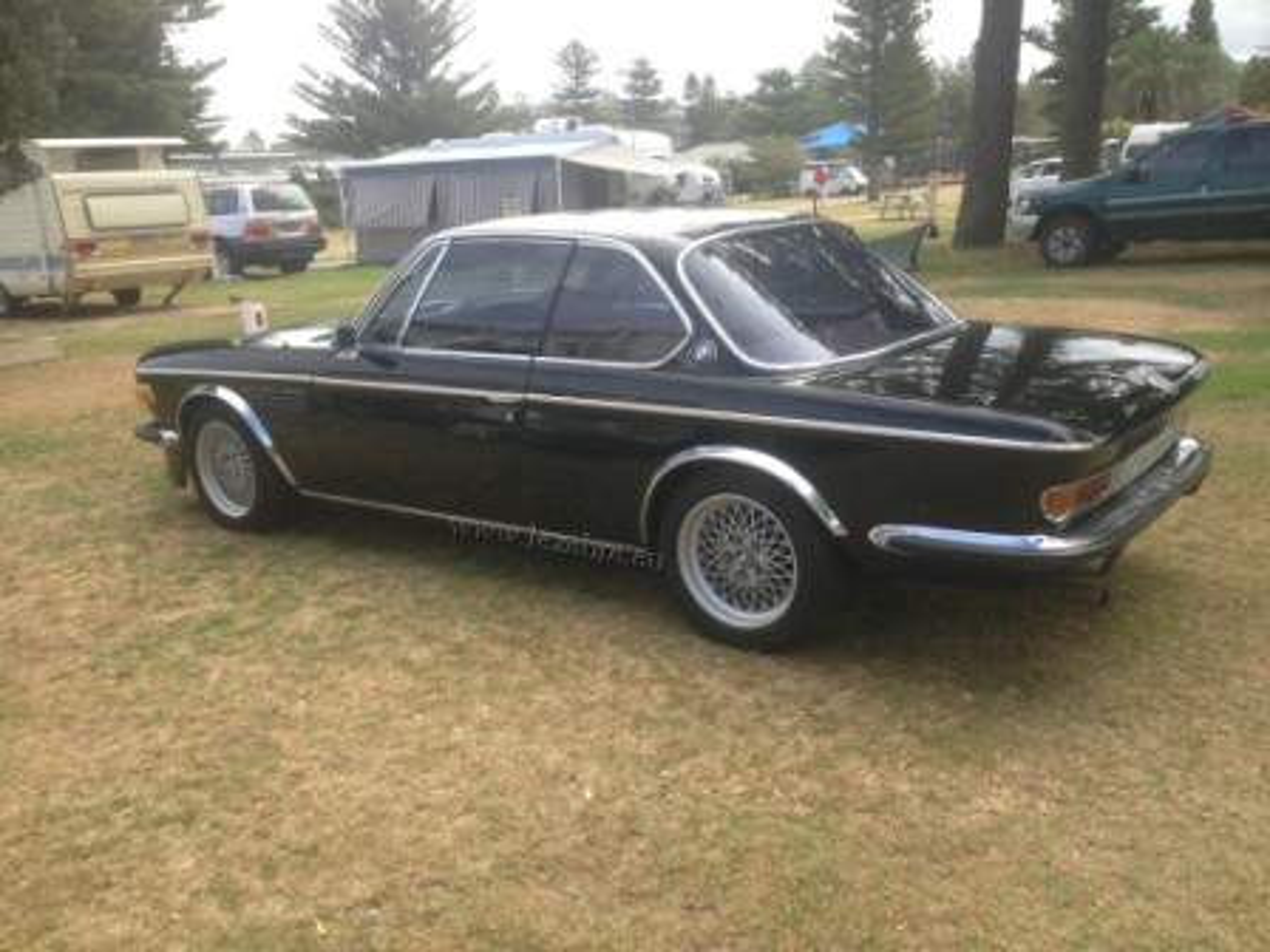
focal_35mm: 33
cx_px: 635
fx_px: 1211
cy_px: 476
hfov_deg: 55.4
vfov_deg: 42.9
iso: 50
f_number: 2.4
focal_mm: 4.13
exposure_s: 1/444
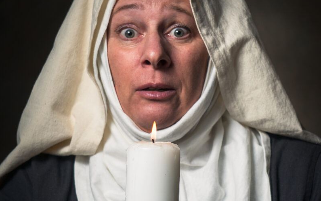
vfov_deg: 7.3
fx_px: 1575
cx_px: 160
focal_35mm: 180
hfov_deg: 11.6
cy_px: 148
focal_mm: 78
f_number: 5
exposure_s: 1/200
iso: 100
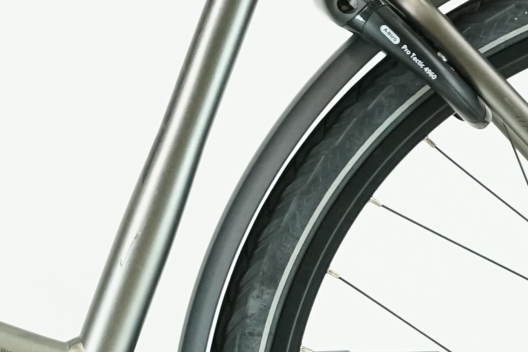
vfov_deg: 4.9
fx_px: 4106
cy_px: 80
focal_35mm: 280
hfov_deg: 7.3
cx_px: -71
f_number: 6.3
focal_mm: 55
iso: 2500
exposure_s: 1/200
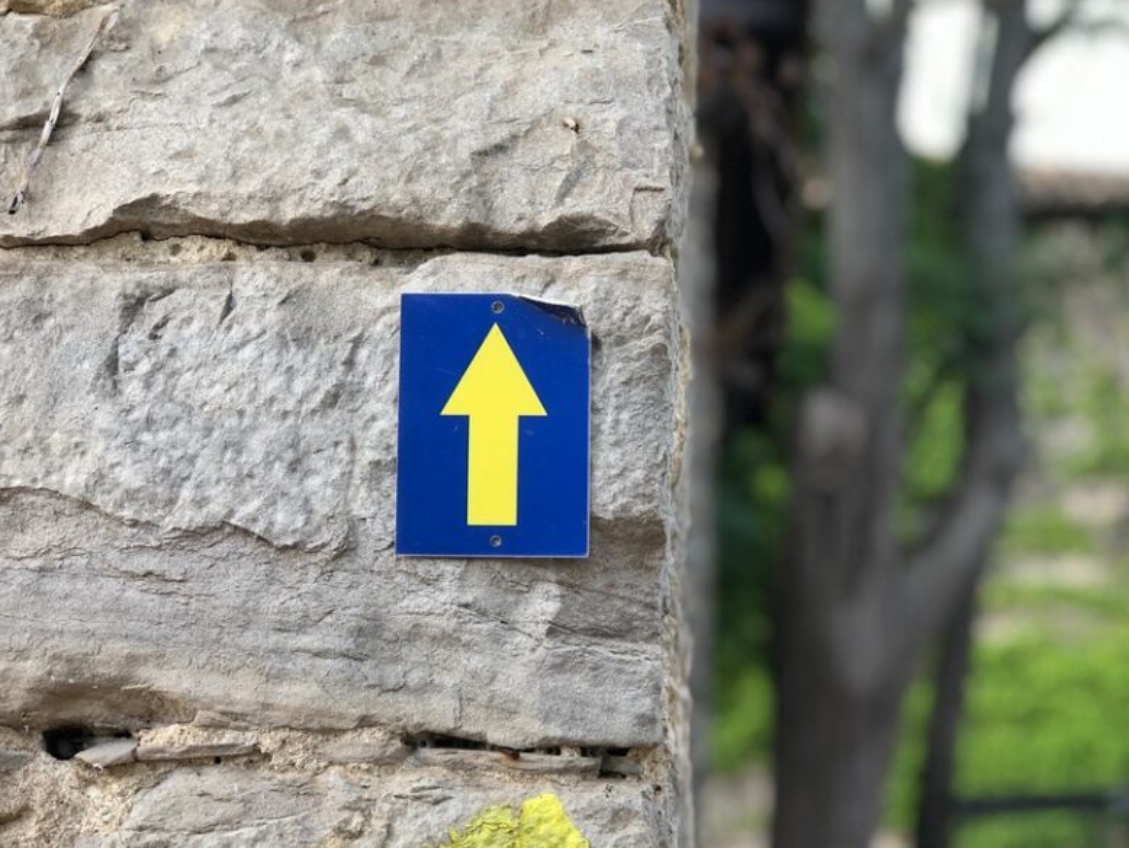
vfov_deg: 19.6
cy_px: 444
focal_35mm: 75
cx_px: 592
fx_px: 2447
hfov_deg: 26.0
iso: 25
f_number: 2.8
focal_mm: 6.6
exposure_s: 1/120
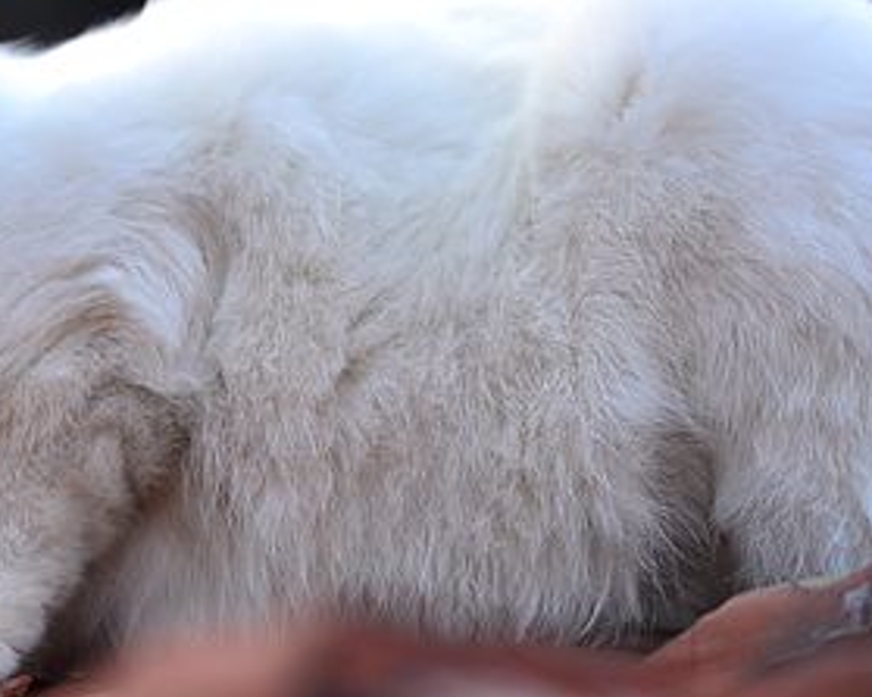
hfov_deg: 2.8
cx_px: -234
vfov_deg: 2.2
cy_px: 266
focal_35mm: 690
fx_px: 17801
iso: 100
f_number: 2.8
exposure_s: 1/400
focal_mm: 200
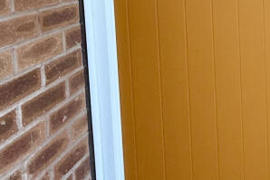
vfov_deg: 25.0
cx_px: 391
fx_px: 375
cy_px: -23
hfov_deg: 28.3
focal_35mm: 50
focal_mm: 2.22
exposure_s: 1/99
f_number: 2.2
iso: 50
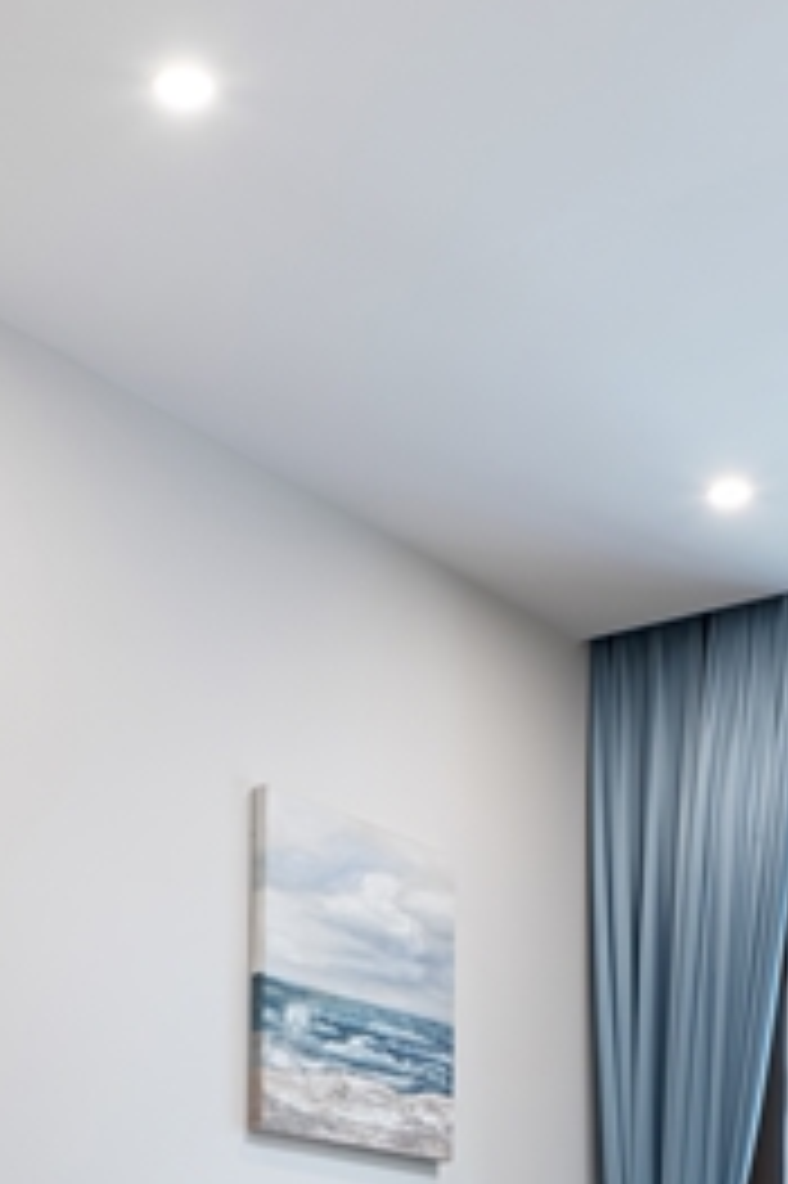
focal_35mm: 64
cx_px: 392
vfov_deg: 27.3
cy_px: 1463
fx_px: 2104
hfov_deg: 21.2
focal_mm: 14
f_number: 7.1
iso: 200
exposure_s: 1/6
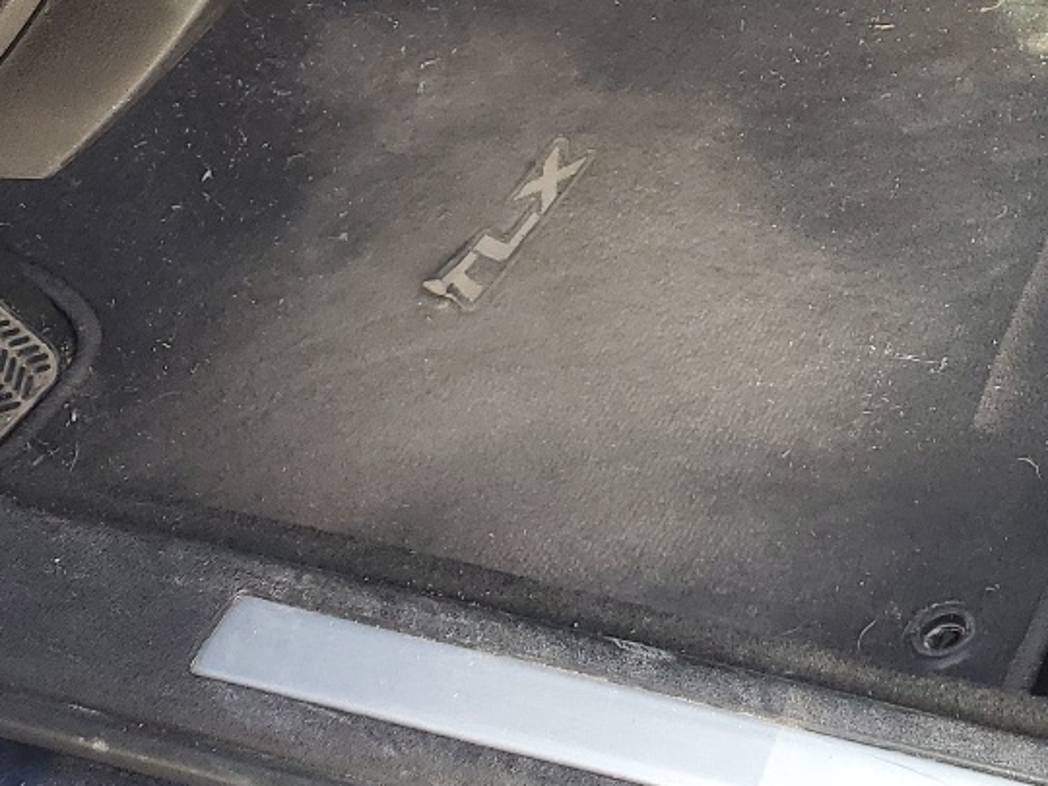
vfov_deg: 17.4
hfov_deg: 23.0
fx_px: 2331
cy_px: -359
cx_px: 1304
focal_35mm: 77
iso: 50
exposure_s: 1/137
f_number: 1.5
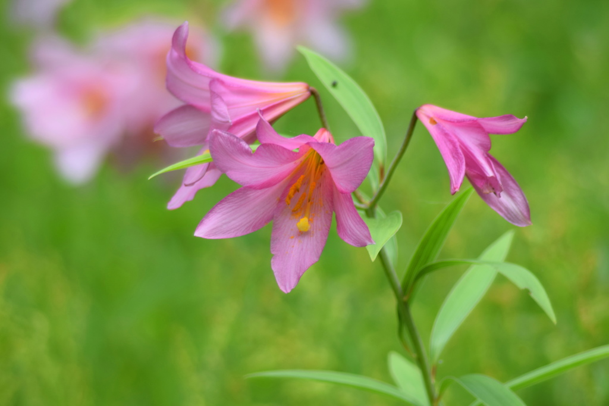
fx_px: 7610
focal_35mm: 450
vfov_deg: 3.1
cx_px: 304
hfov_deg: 4.6
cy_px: 203
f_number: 8
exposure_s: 1/320
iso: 200
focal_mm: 300
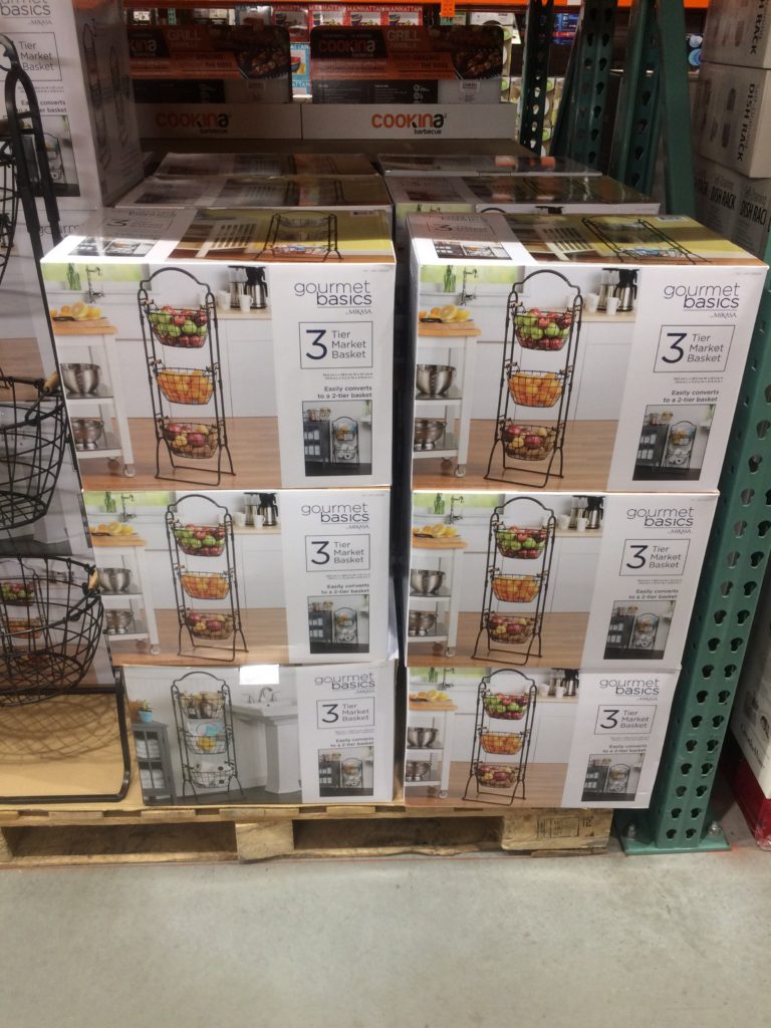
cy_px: 514
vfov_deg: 61.7
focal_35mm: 29
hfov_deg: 48.2
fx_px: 861
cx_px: 386
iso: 100
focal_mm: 4.15
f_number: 2.2
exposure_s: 1/30
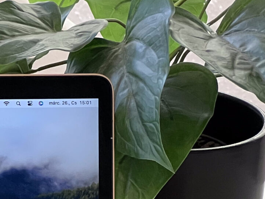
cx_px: -167
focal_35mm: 273
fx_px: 2091
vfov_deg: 5.4
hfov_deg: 7.1
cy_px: 336
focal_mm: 9
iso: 250
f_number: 2.8
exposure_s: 1/60
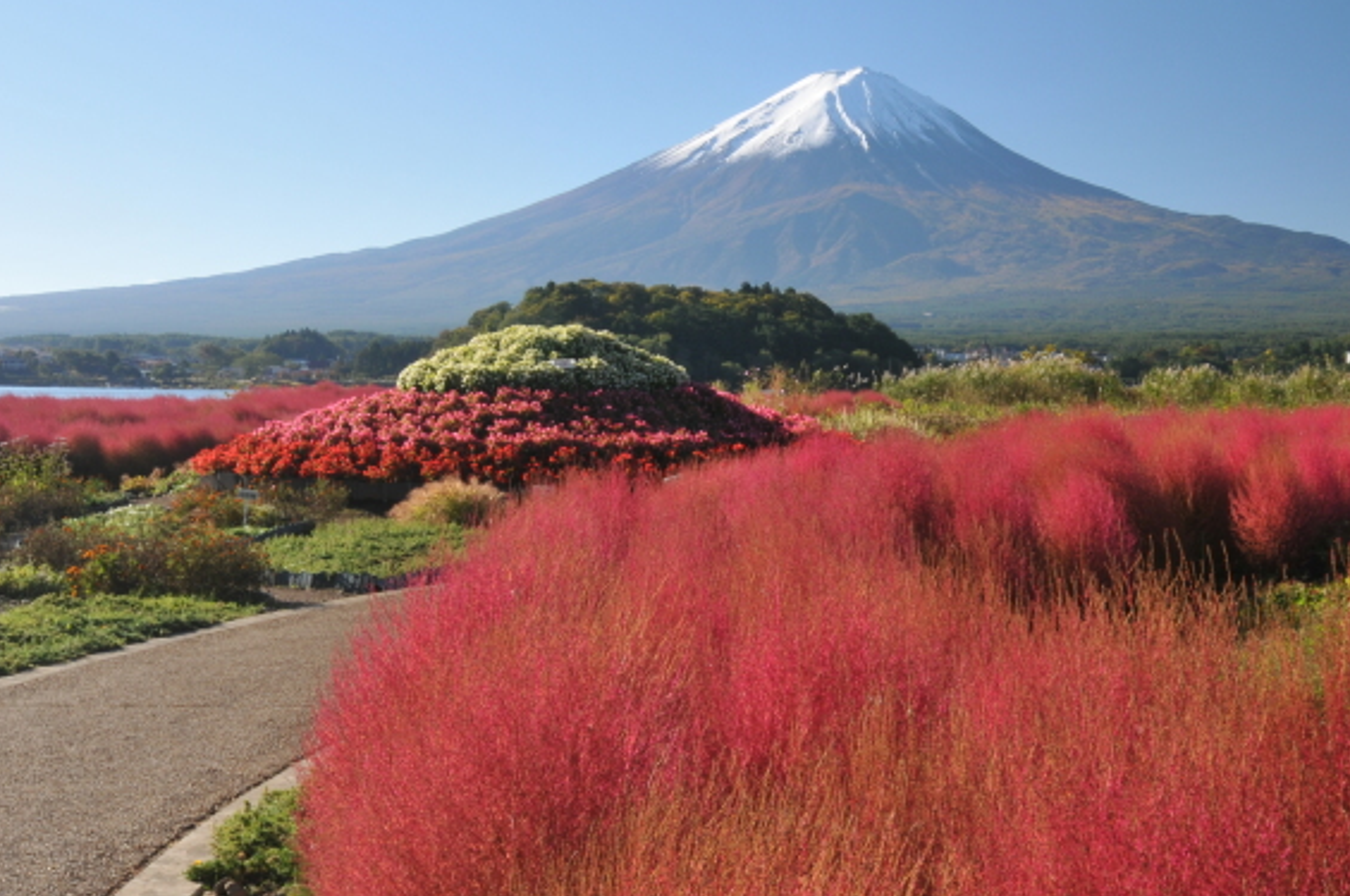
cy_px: 467
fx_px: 1910
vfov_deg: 26.4
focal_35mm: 51
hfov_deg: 38.9
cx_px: 750
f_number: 22
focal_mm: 24
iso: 200
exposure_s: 1/15
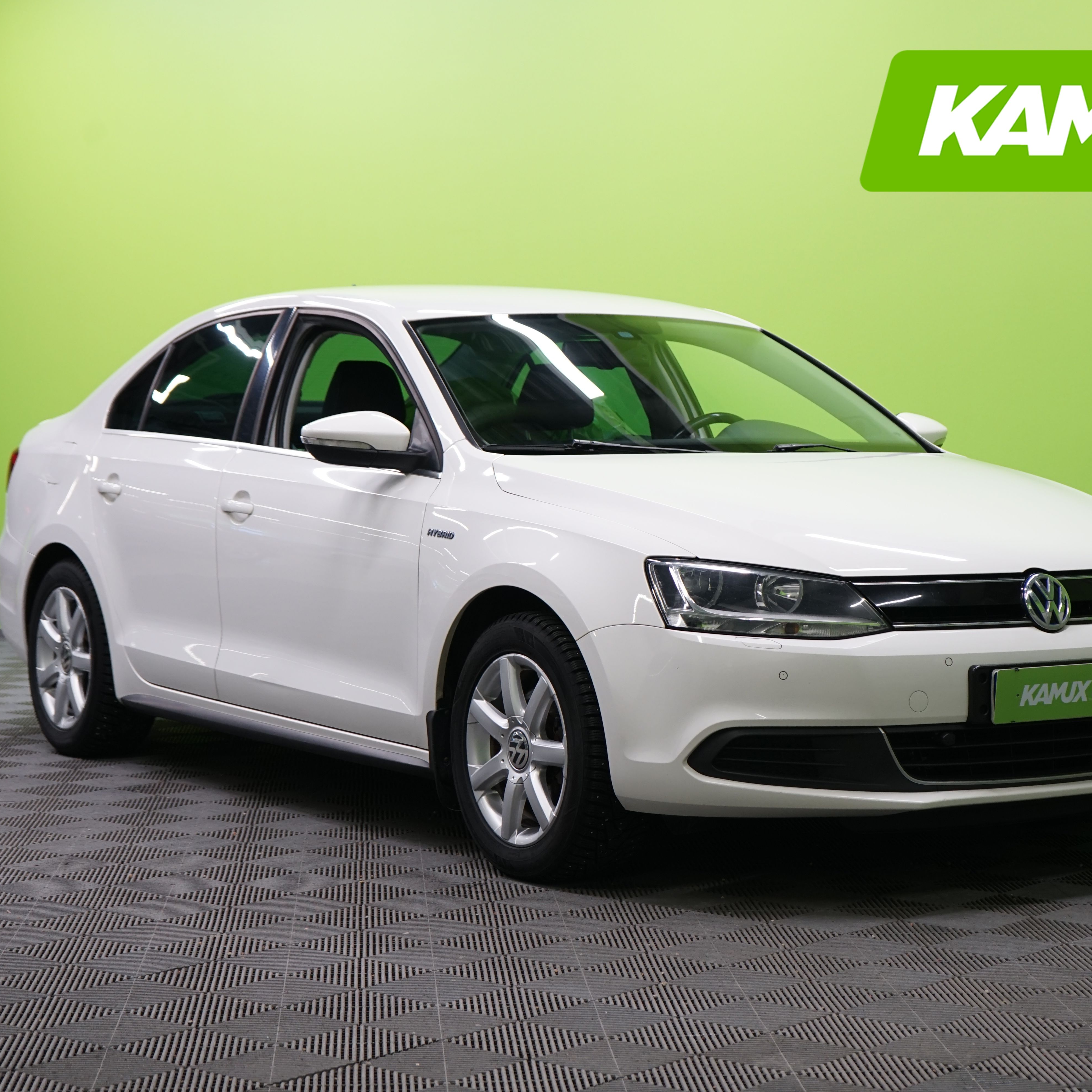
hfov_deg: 23.6
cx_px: 653
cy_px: 546
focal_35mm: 73
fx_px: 2605
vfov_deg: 23.7
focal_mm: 57
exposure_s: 1/50
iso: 640
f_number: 5
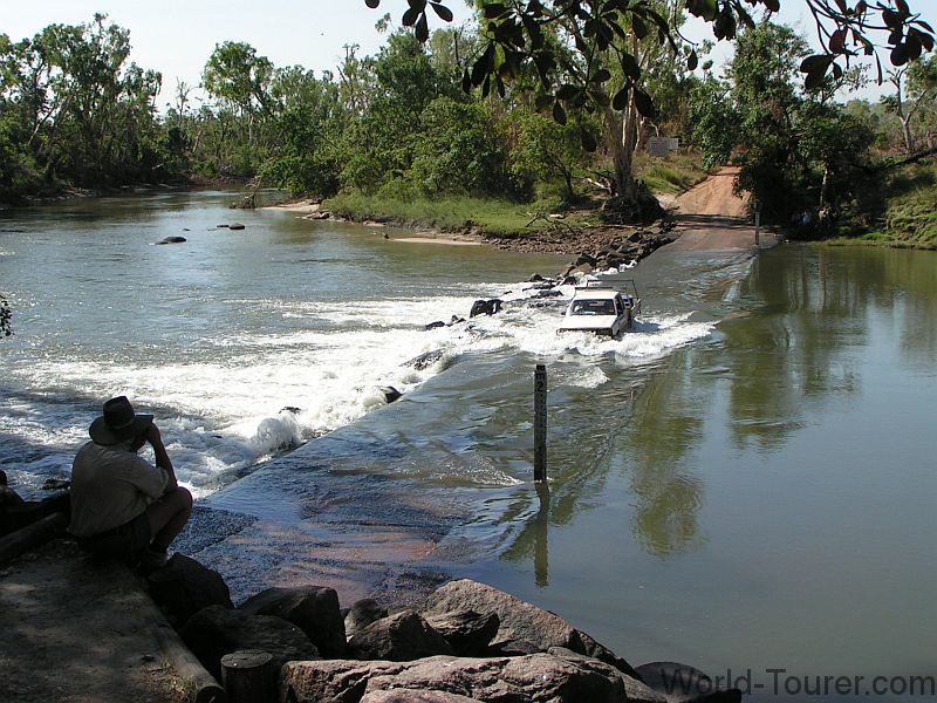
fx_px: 1408
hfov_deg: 36.8
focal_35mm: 52
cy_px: 352
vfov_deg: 28.0
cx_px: 468
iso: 50
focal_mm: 8
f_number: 6.3
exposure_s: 1/400
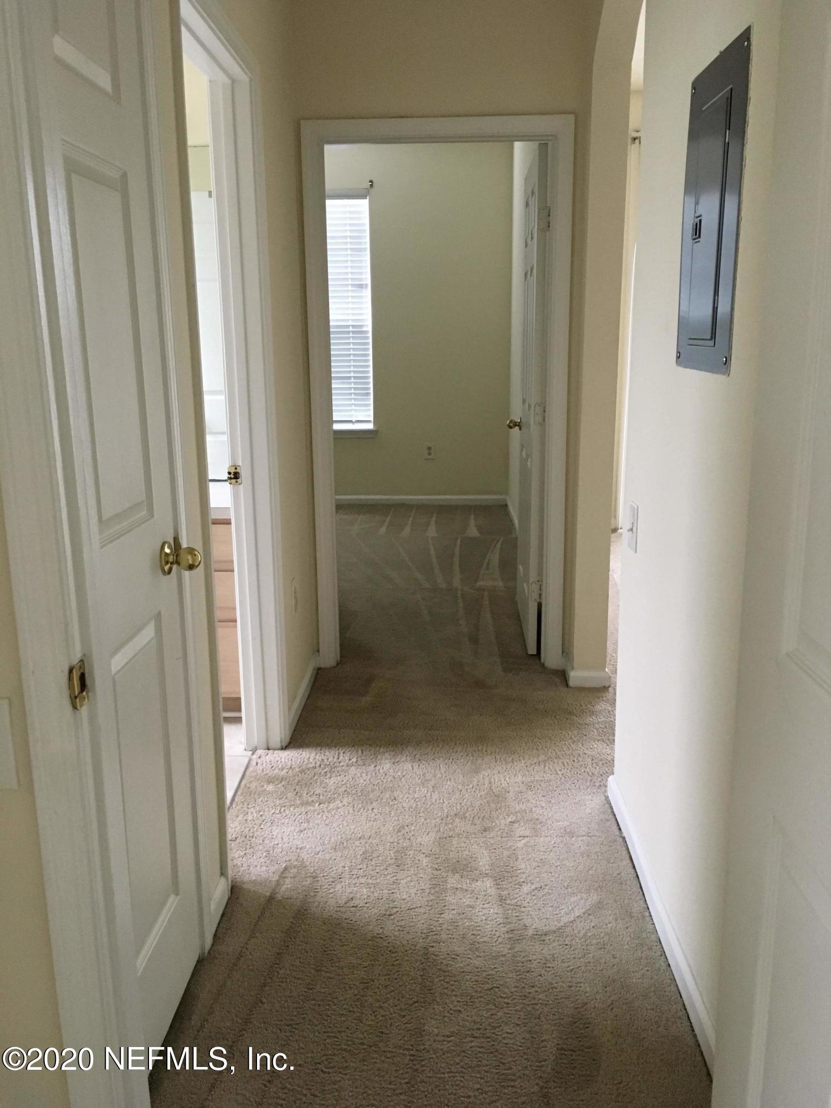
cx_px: 416
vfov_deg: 61.7
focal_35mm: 29
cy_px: 554
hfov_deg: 48.2
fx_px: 928
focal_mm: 4.15
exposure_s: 1/30
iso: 160
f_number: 2.2
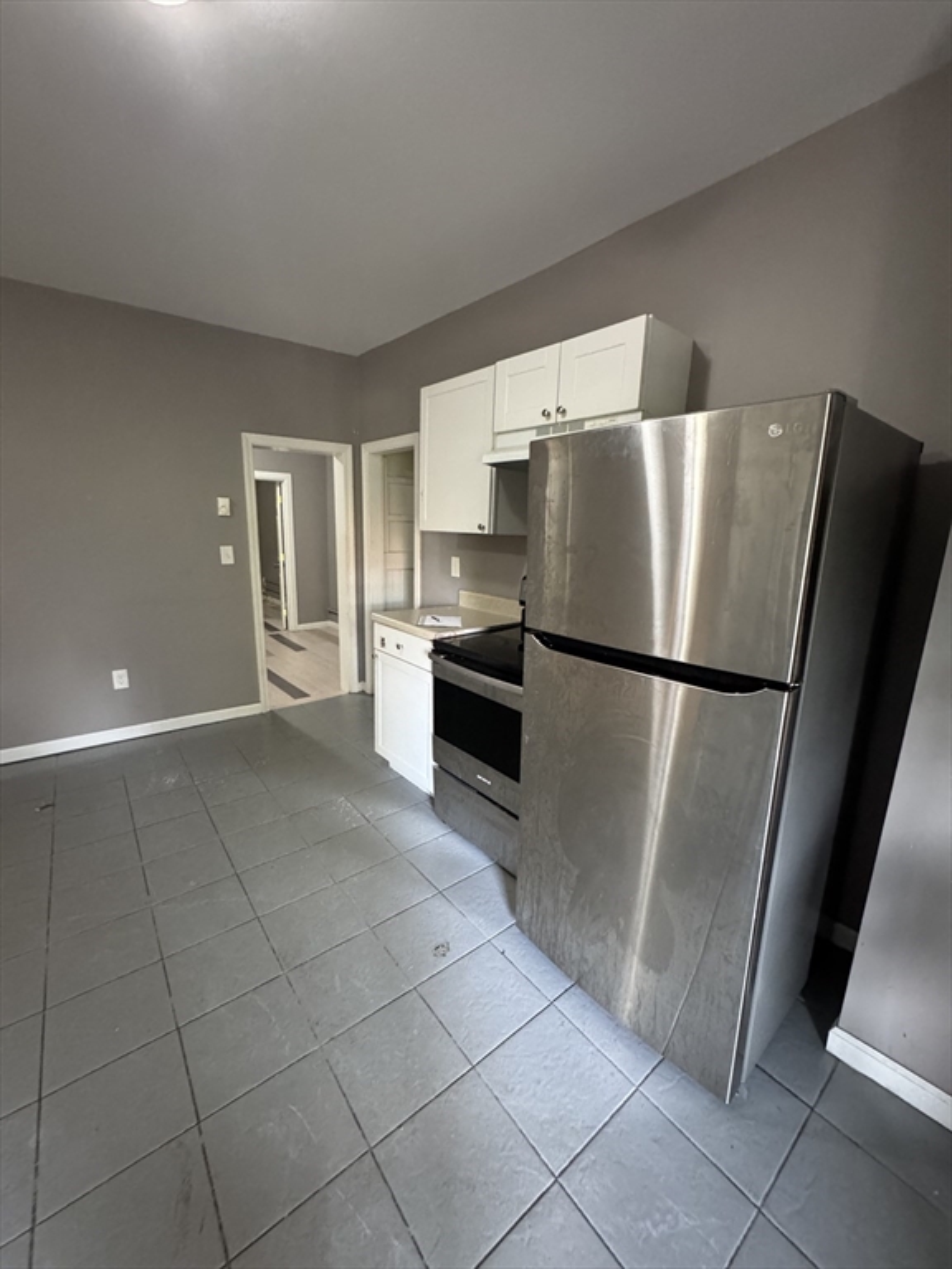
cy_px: 634
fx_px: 513
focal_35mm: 14
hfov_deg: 85.7
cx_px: 476
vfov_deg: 102.1
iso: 1250
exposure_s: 1/60
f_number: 2.2
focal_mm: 2.22
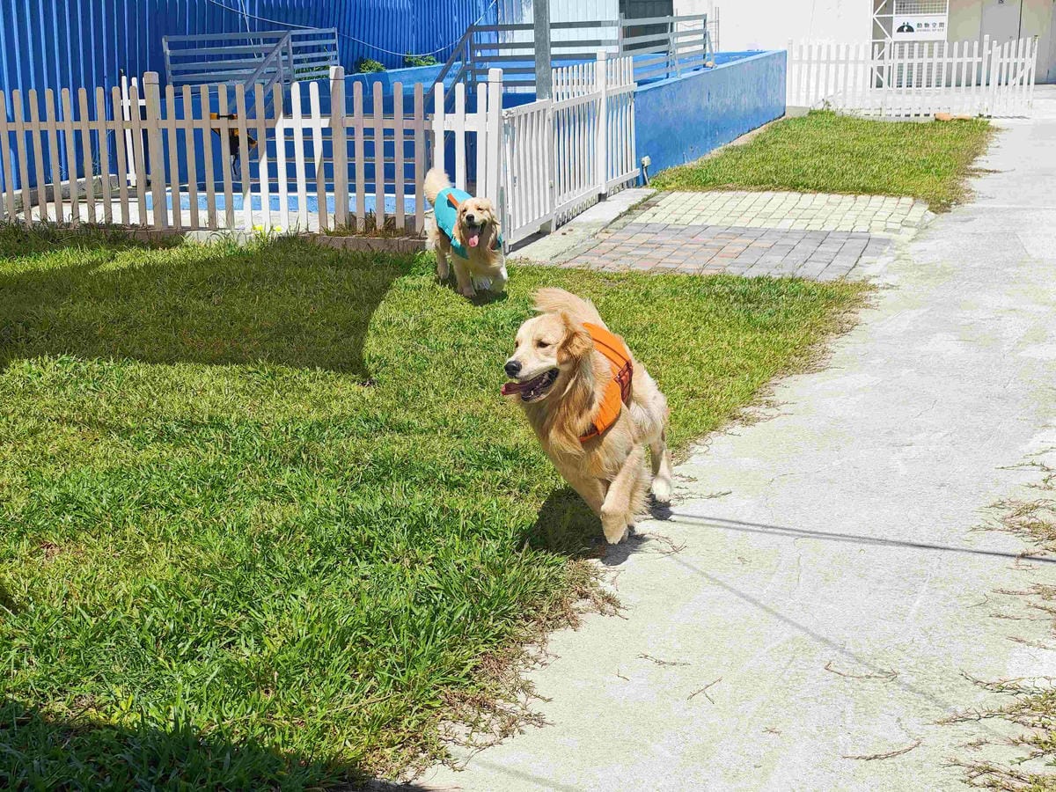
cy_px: 396
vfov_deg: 35.1
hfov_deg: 45.8
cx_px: 528
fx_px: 1251
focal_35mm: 41
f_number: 2
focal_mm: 8.72
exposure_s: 1/1827
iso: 51
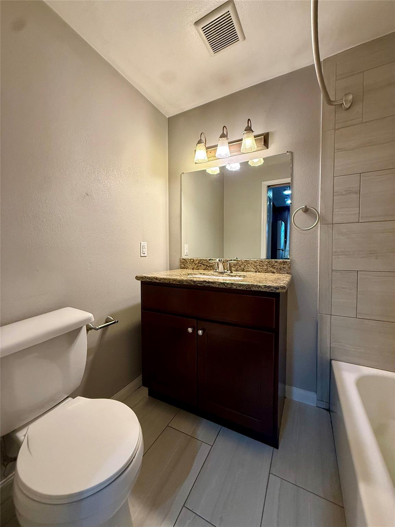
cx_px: 198
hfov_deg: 85.7
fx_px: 213
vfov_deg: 102.1
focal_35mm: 14
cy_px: 264
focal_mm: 2.22
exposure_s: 1/120
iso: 320
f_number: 2.2
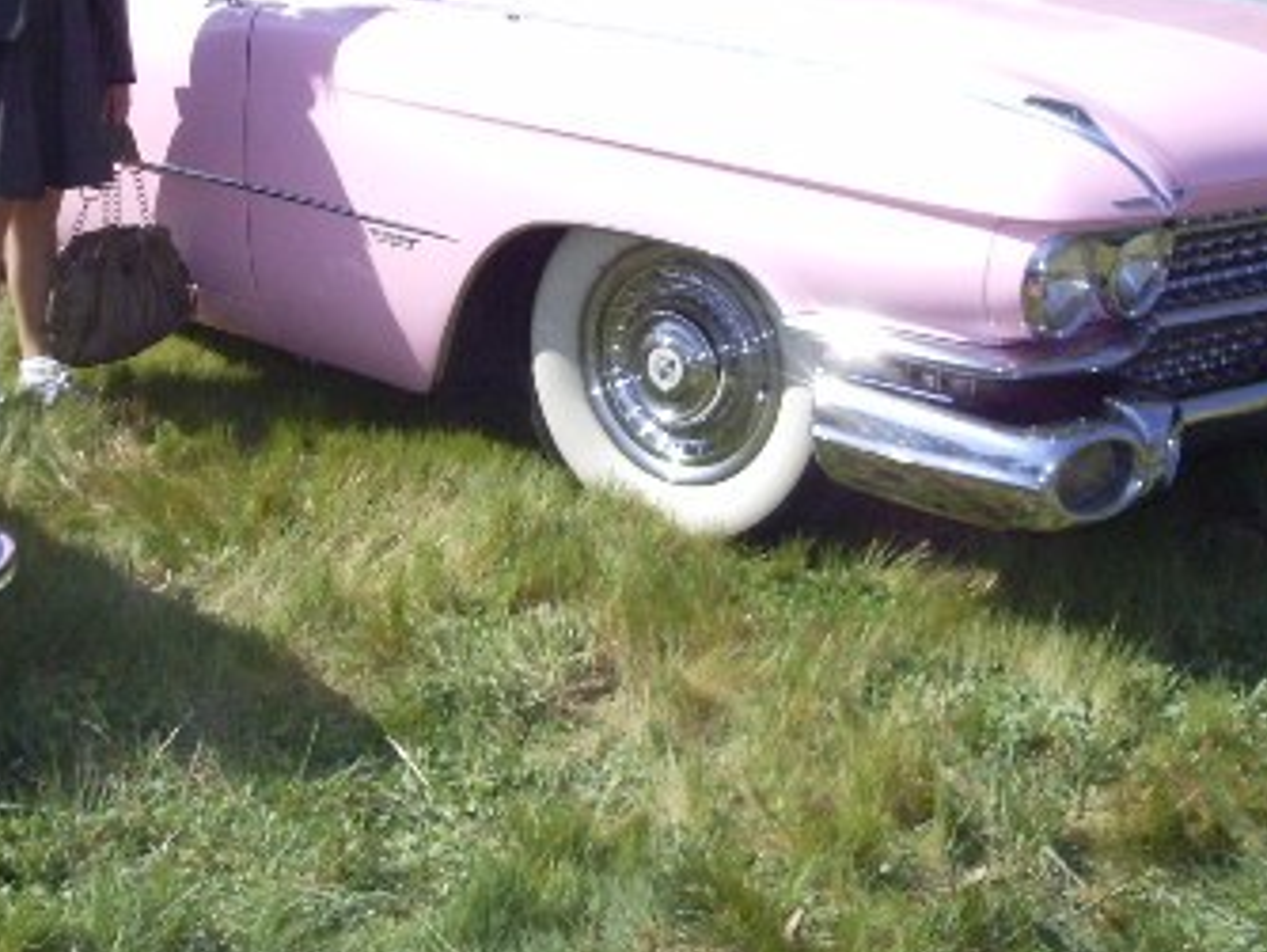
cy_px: 174
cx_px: 410
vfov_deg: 21.6
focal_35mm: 67
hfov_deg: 28.7
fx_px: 2454
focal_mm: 5.8
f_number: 4.3
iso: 160
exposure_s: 1/1000
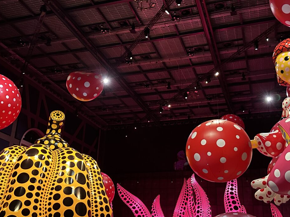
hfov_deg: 45.7
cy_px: 121
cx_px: 160
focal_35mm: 41
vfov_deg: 35.1
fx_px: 343
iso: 800
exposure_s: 1/50
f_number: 1.78
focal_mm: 6.86
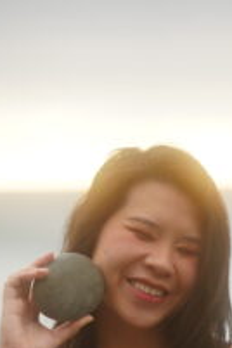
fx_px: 2387
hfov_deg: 5.6
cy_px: 345
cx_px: 155
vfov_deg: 8.3
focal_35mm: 247
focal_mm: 124
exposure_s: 1/640
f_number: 2.8
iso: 640
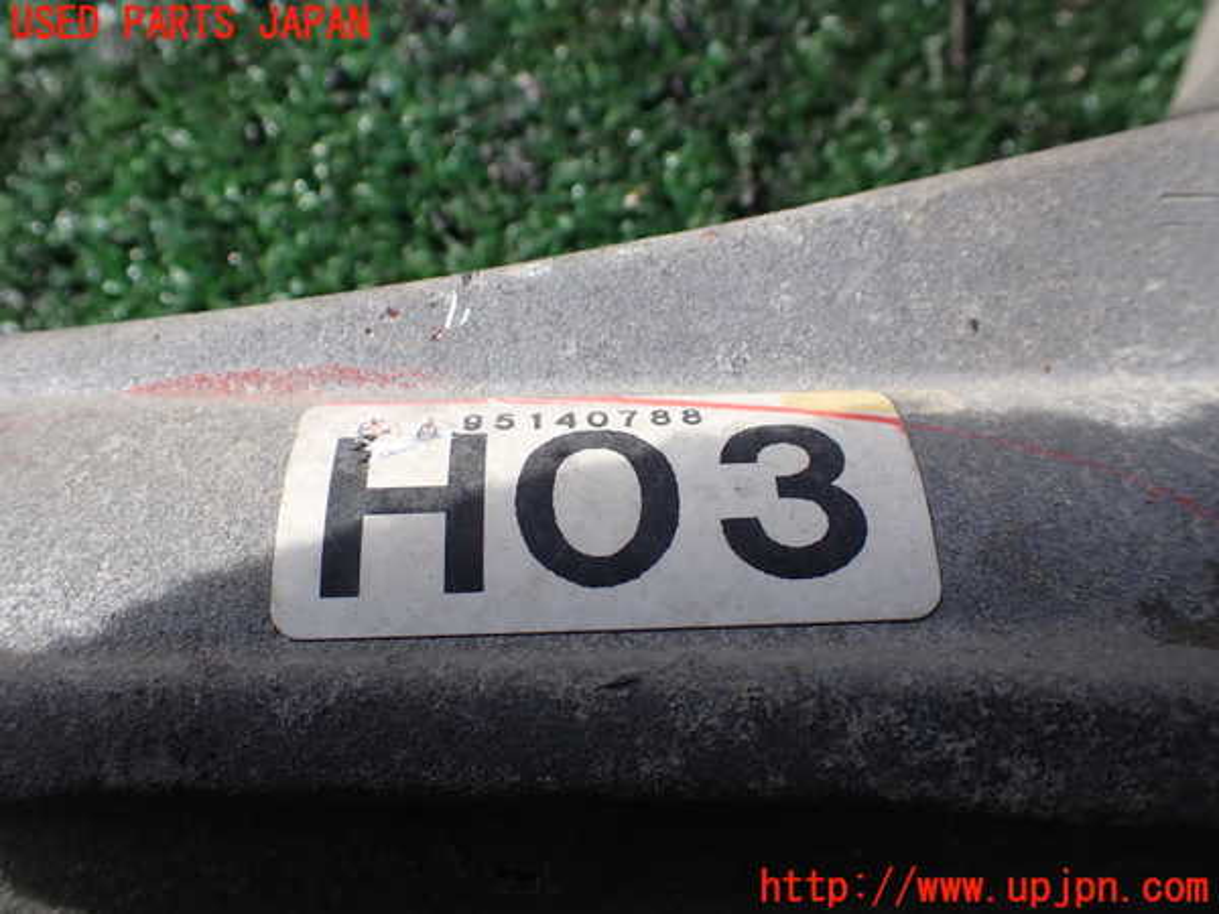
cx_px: 610
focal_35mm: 30
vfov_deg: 46.8
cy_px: 457
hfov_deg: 60.0
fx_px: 1056
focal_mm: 5.4
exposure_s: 1/640
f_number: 3.2
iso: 100
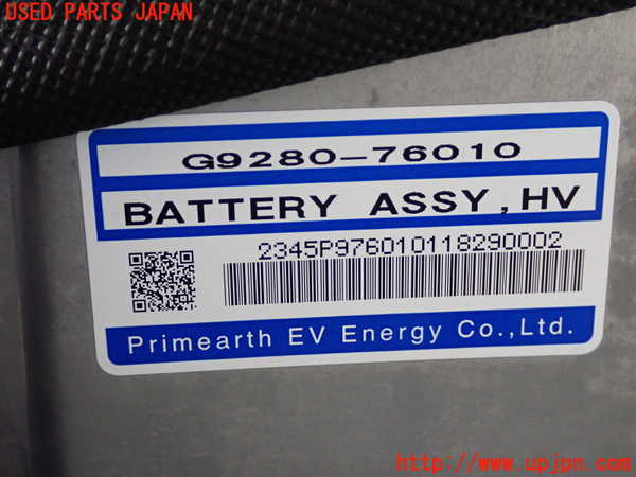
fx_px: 992
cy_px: 238
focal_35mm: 54
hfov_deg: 35.5
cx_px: 318
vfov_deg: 27.0
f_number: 3.3
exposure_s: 1/250
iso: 640
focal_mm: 9.65
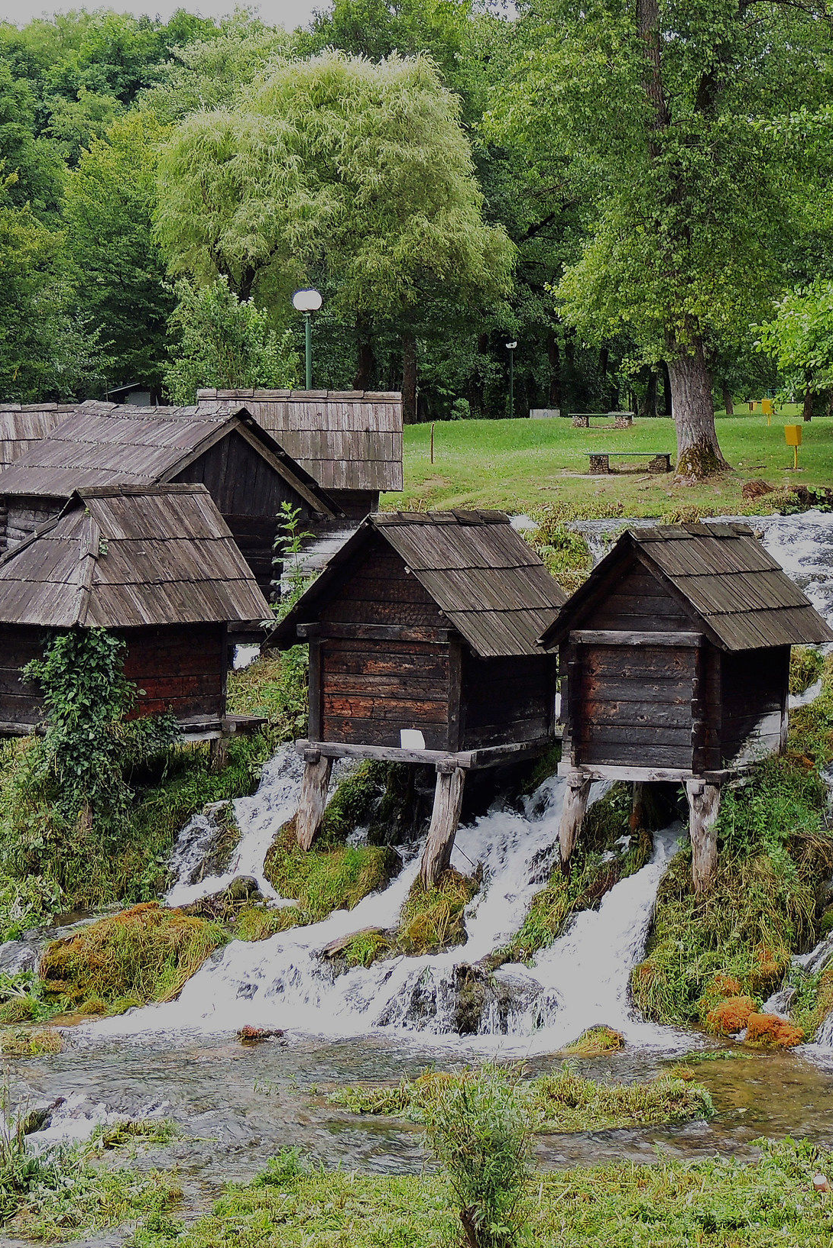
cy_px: 564
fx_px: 2914
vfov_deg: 24.2
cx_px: 457
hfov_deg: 16.3
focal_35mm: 84
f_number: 3.7
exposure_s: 1/60
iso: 100
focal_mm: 9.8
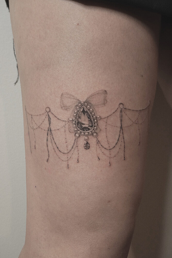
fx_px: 298
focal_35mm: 42
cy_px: 128
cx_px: 84
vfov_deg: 46.9
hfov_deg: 32.2
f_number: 8
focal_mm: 27
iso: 800
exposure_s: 1/40
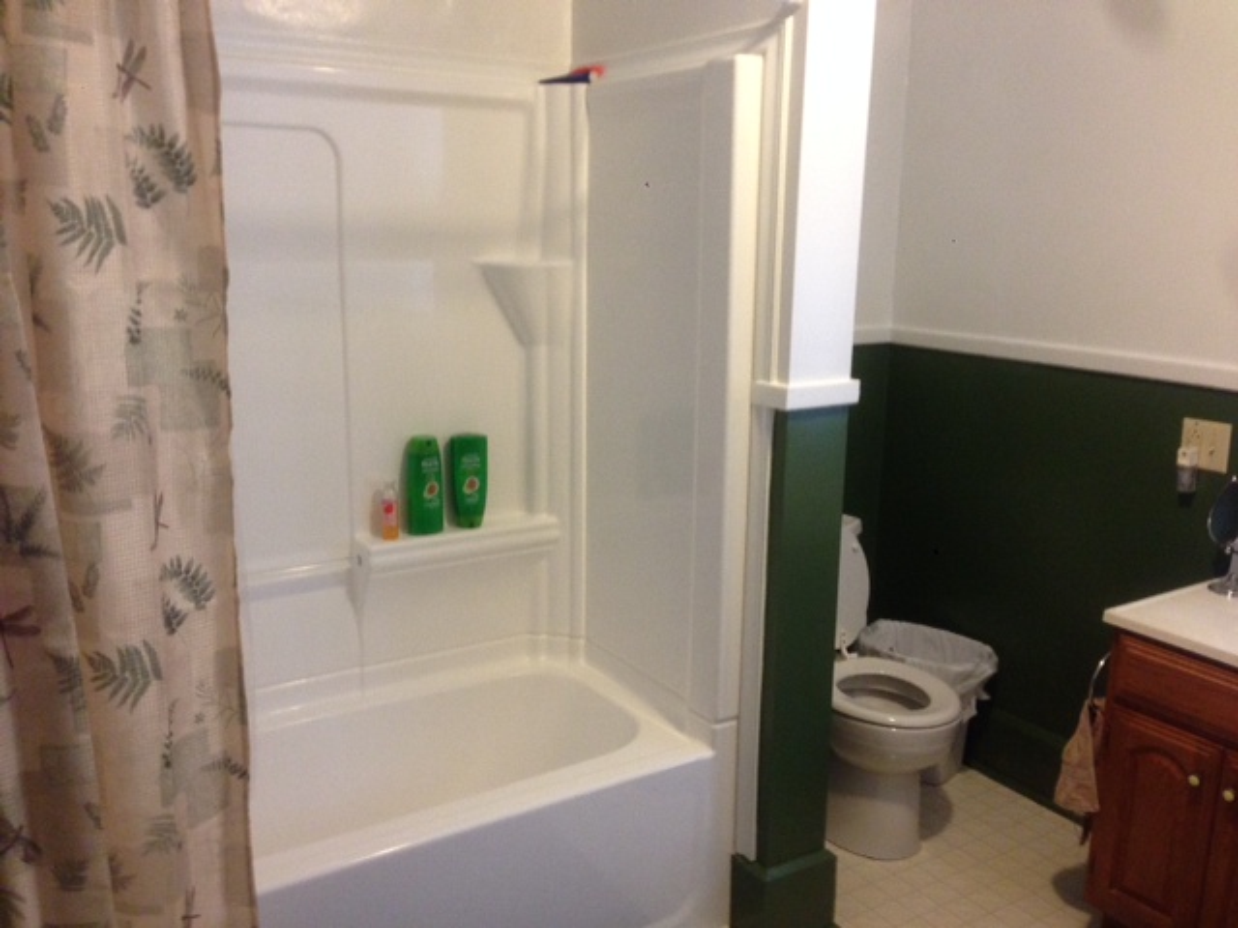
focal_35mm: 33
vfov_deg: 42.9
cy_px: 464
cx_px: 619
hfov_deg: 55.4
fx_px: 1180
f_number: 2.4
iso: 200
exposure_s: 1/20
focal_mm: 4.12
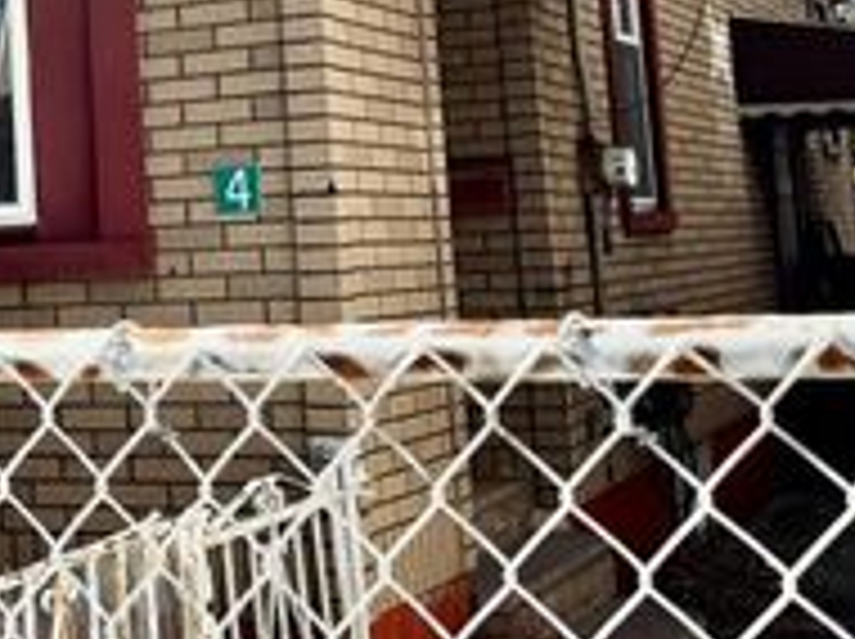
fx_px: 1850
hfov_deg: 24.9
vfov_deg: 19.0
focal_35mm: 75
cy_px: -29
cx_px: 22
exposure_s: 1/3413
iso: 80
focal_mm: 6.76
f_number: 1.78
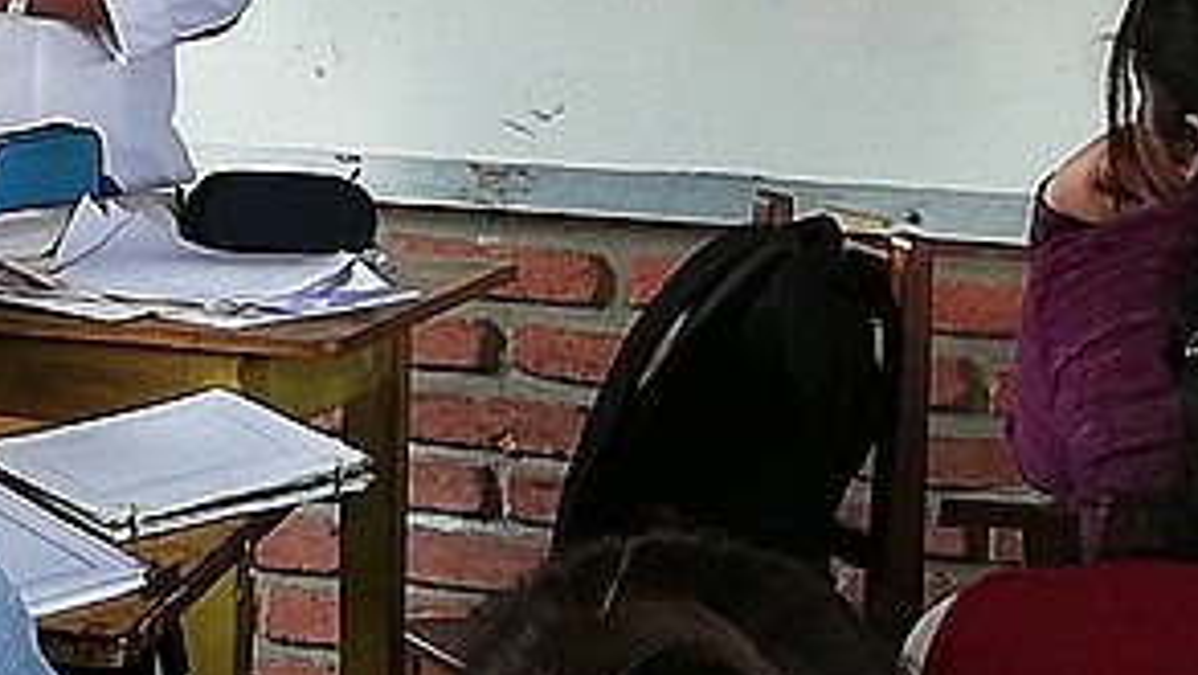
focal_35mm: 195
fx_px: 6196
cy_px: -151
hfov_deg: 10.9
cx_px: -90
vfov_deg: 6.2
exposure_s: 1/60
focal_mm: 3.81
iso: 160
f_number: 2.2
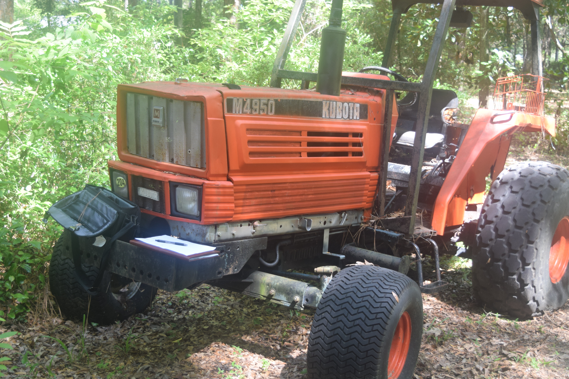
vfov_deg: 26.7
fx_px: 799
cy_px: 192
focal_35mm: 51
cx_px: 283
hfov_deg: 39.2
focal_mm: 29
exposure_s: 1/100
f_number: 5
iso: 400
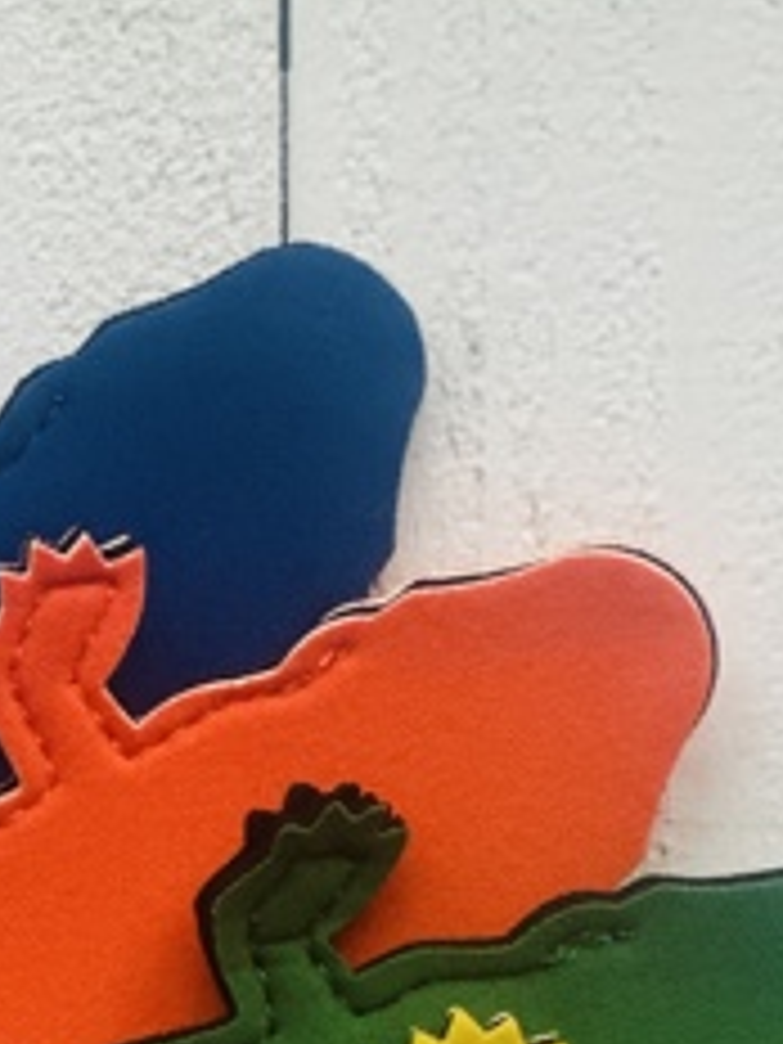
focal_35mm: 232
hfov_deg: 6.4
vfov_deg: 8.4
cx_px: 245
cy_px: 1368
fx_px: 6997
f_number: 2.8
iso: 250
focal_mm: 9
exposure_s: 1/71
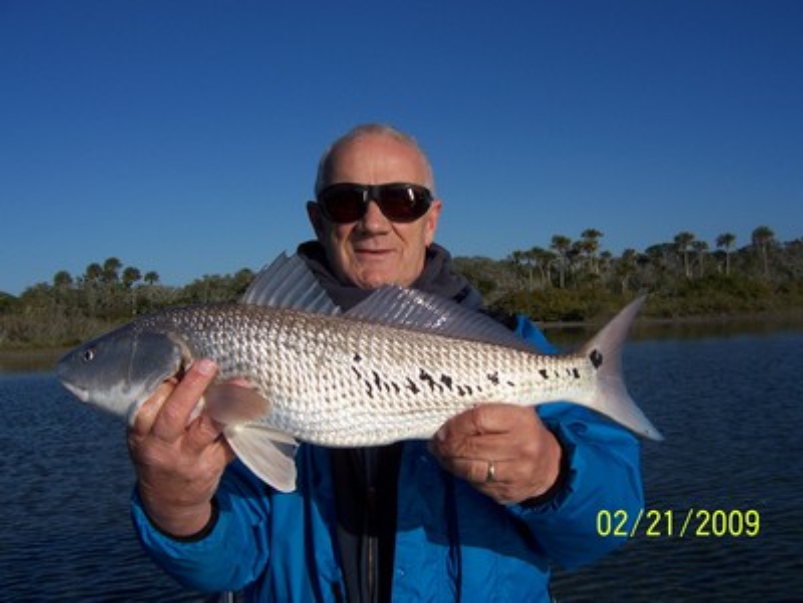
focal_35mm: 36
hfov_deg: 51.4
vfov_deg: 39.7
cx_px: 402
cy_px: 302
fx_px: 835
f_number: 4.5
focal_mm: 6.2
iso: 80
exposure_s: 1/1250
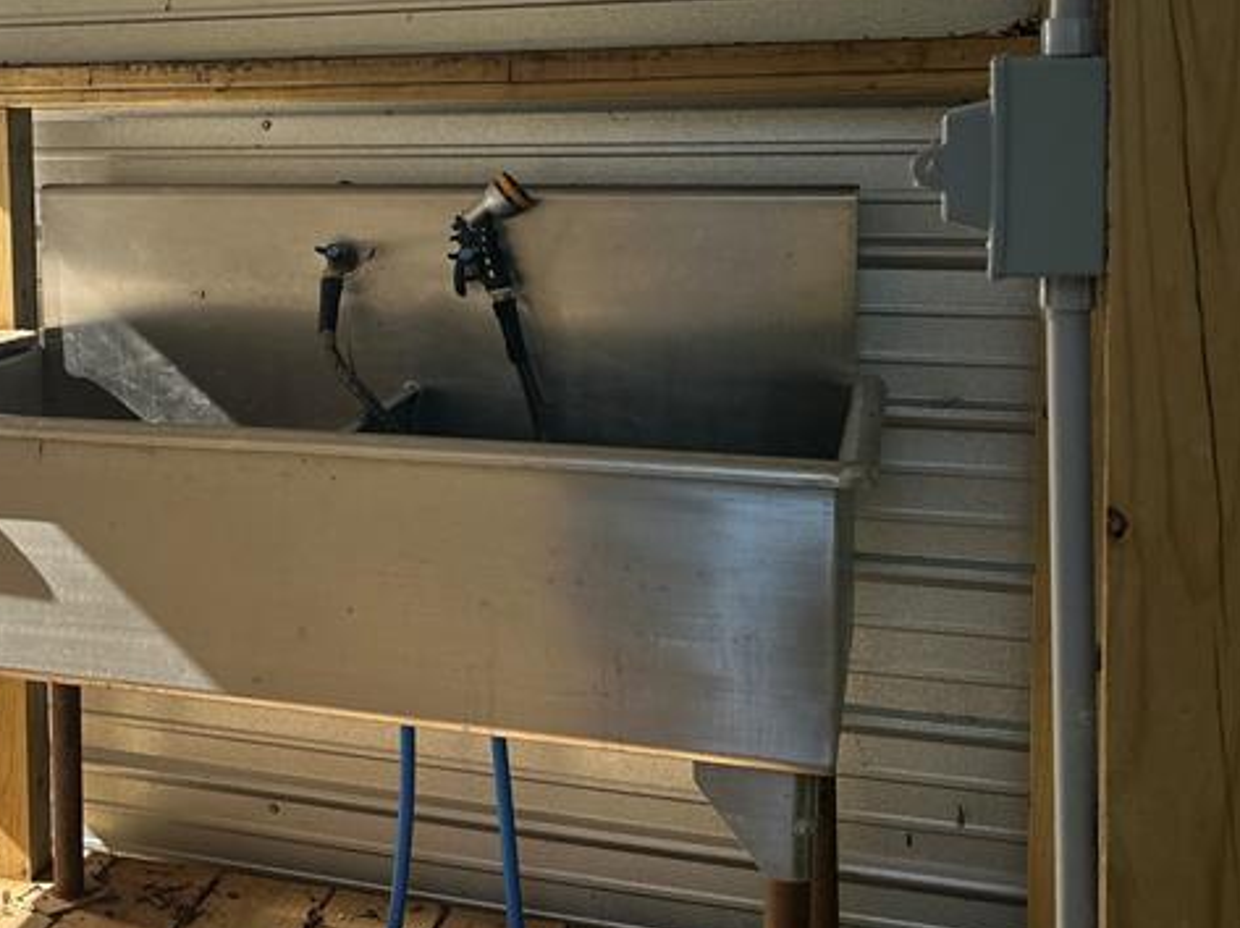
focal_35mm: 52
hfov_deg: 34.4
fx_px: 1861
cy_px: 207
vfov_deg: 27.5
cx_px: 84
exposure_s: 1/1613
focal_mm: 6.86
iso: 80
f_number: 1.78
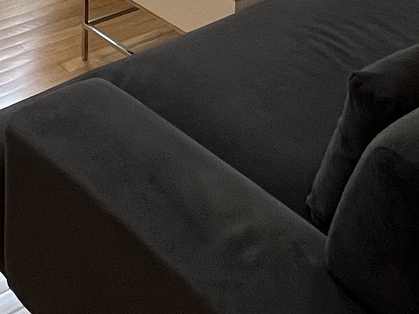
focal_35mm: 71
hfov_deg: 27.3
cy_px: -303
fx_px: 860
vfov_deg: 16.3
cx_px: 162
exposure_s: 1/120
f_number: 1.8
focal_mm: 1.57
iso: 200
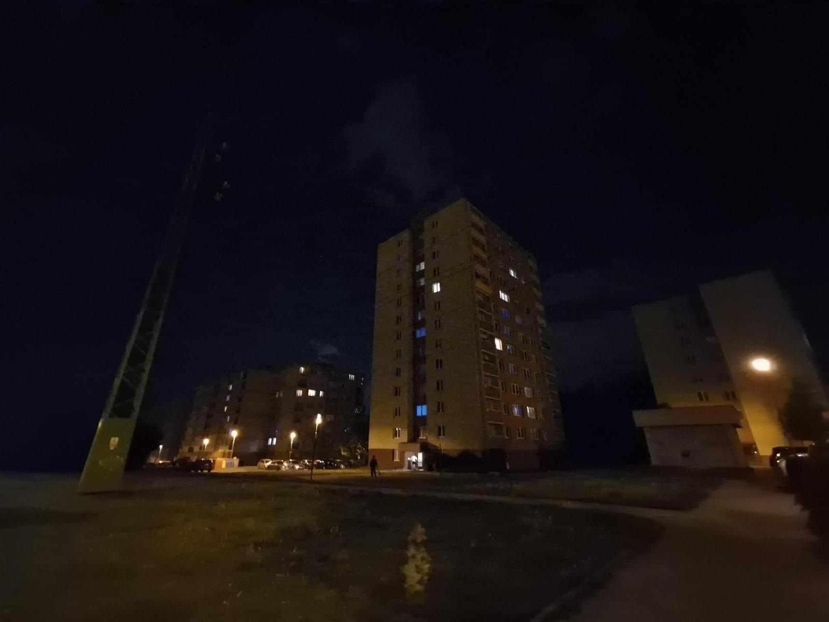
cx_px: 414
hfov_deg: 106.2
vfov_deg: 89.9
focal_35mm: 13
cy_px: 311
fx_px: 311
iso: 1250
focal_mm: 2.2
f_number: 2.2
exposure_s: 1/6.02
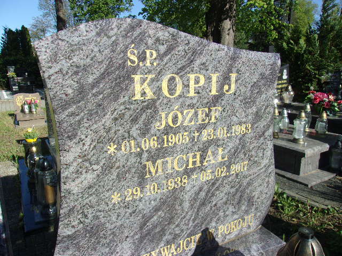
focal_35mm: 27
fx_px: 267
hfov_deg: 65.3
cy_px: 128
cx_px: 171
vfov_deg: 51.4
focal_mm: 4.9
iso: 80
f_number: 10.4
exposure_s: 1/85
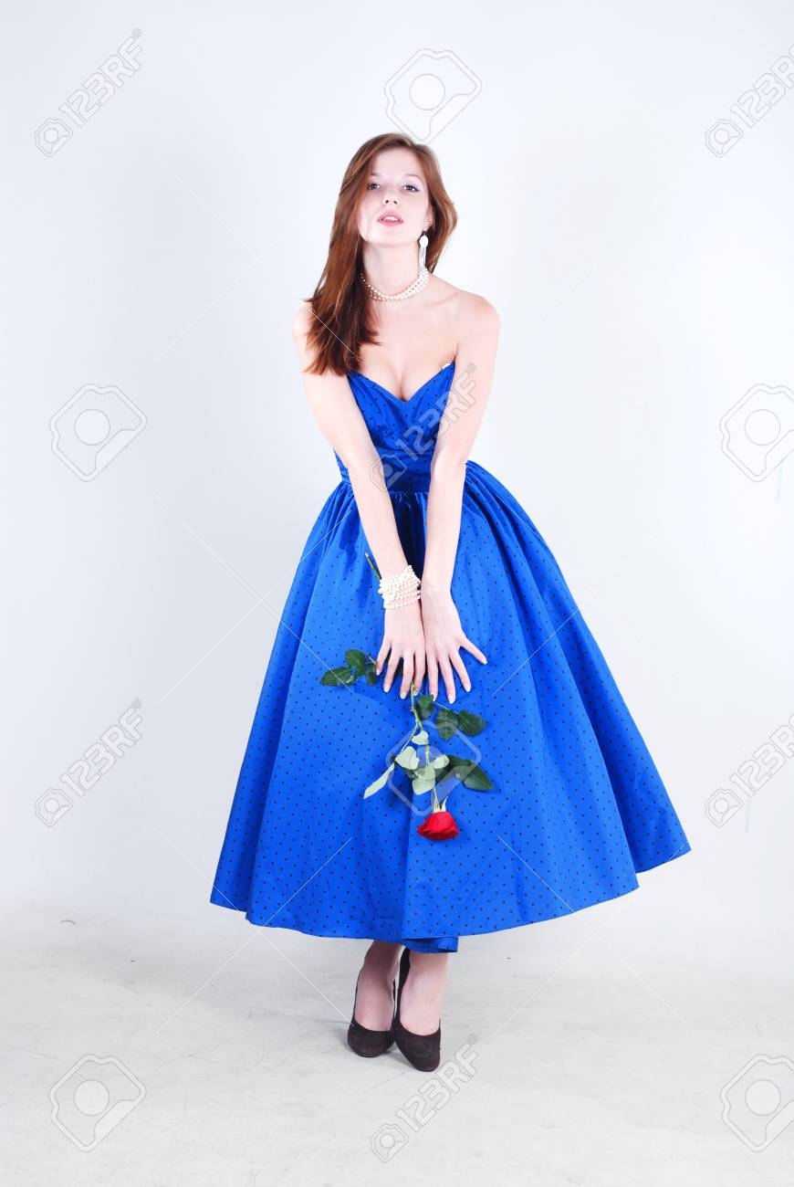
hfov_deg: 18.2
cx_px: 397
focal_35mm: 75
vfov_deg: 27.0
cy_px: 594
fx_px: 2474
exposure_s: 1/200
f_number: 5.6
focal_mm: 50
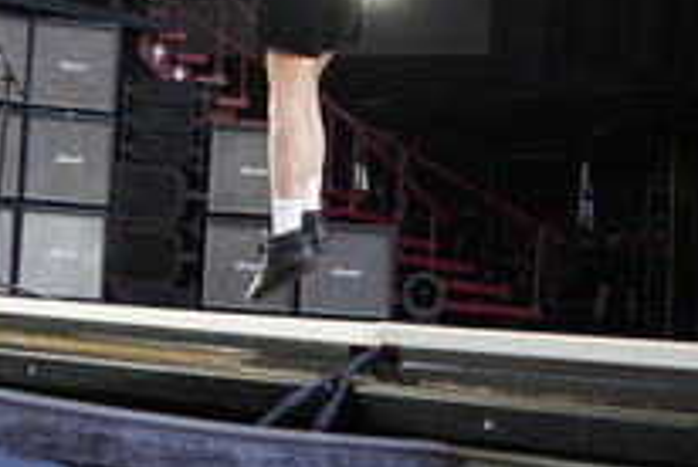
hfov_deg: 23.6
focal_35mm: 83
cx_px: 29
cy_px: -34
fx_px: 1612
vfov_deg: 16.1
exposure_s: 1/400
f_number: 5
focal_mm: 38
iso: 1600
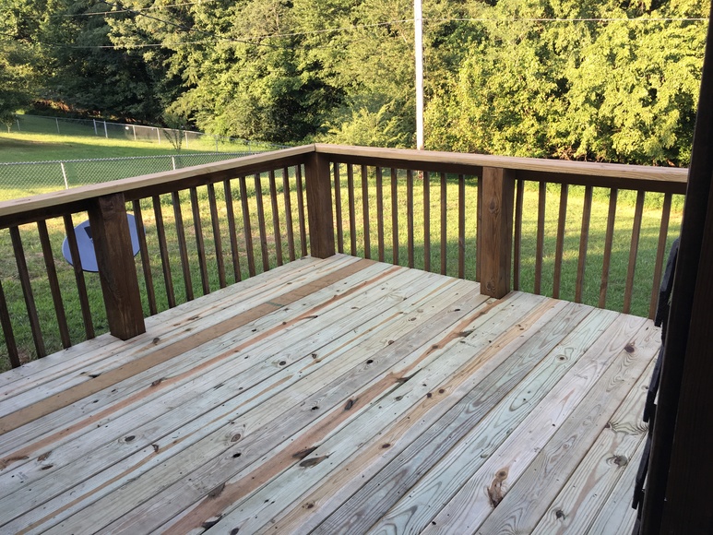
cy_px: 268
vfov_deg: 48.2
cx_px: 356
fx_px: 597
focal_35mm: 29
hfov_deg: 61.7
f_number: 2.2
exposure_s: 1/120
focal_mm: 4.15
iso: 25
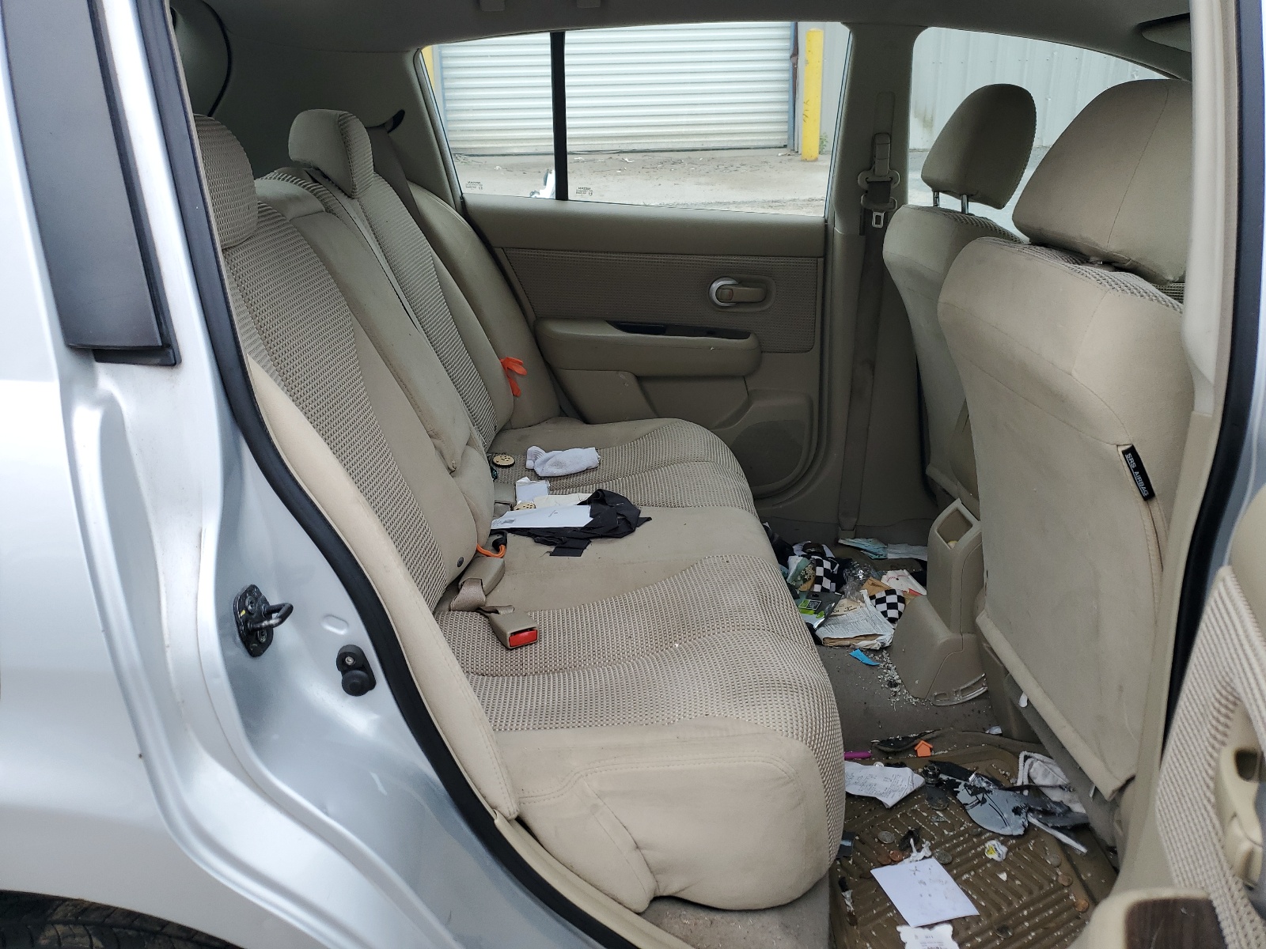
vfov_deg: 53.1
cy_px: 474
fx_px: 951
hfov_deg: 67.3
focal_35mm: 26
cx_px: 633
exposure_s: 1/400
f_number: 1.5
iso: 50
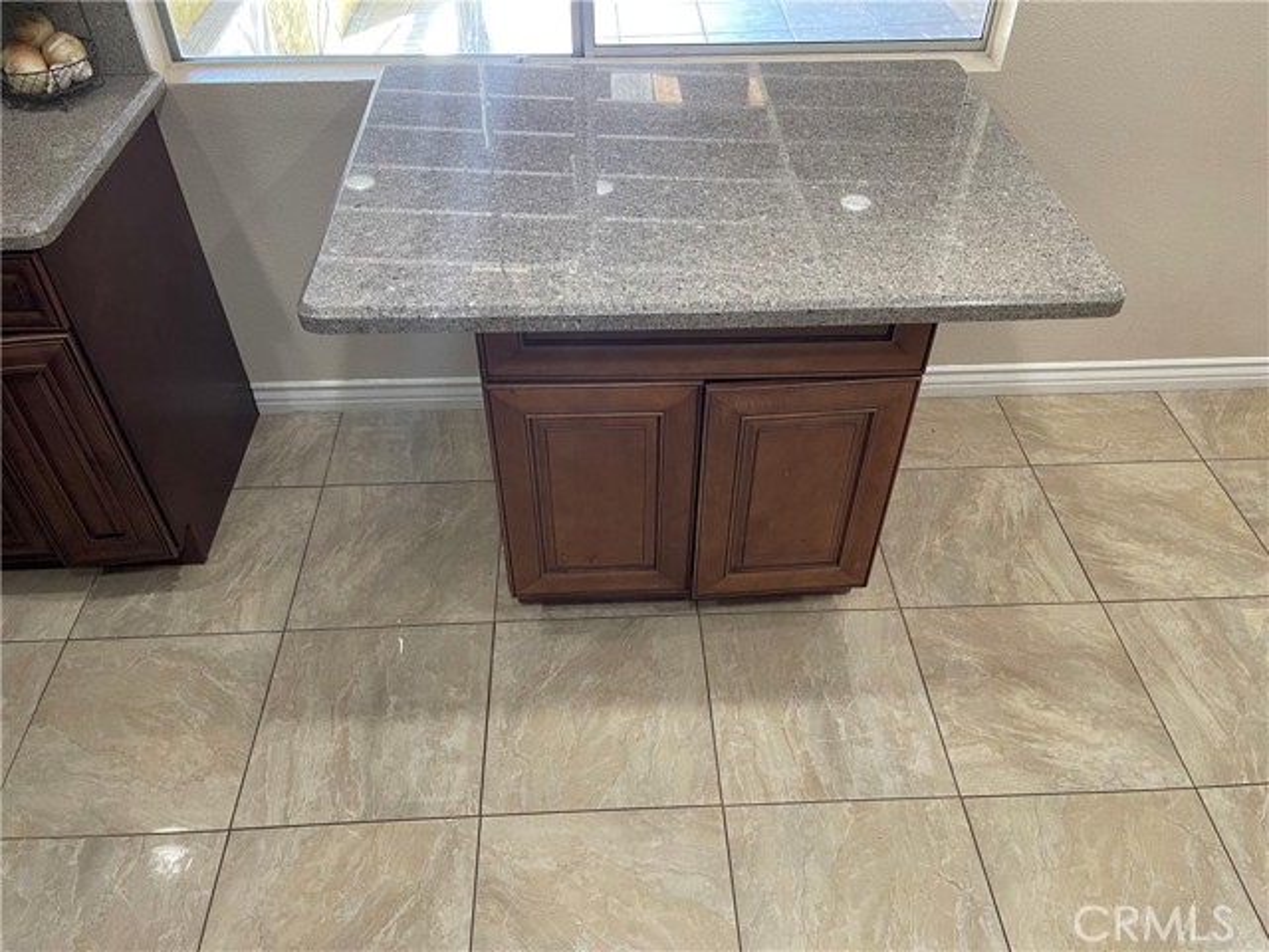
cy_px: 476
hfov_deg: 67.3
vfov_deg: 53.1
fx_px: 953
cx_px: 634
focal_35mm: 26
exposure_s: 1/60
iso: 250
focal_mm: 5.1
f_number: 1.6
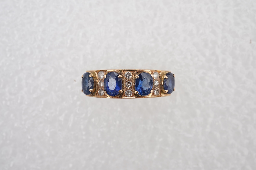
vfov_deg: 29.9
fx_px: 320
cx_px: 128
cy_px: 85
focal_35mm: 45
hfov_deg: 43.6
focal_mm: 30
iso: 500
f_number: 18
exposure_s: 1/125
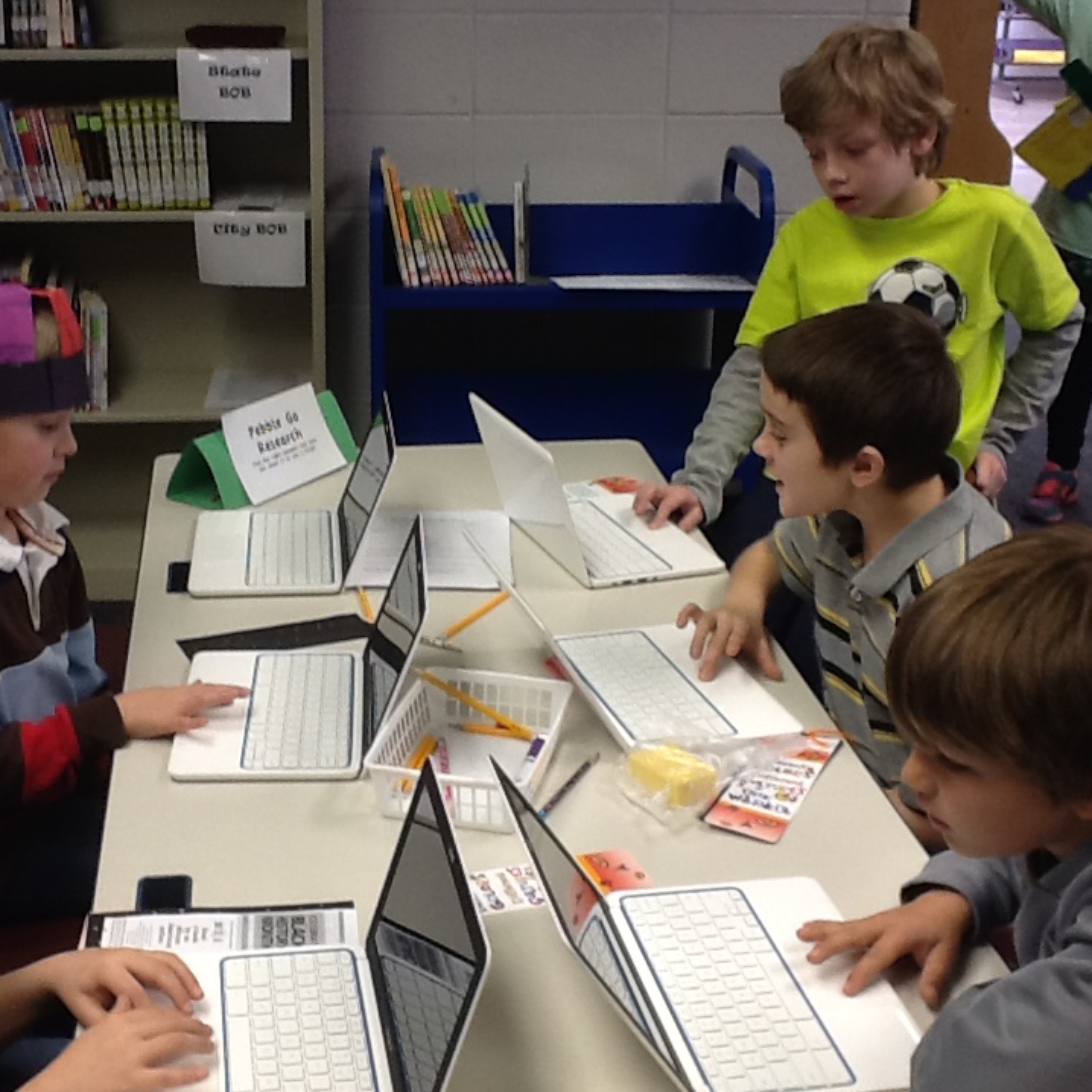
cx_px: 427
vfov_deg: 32.8
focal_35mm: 52
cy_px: 546
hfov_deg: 32.7
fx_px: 1856
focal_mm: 2.03
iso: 40
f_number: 2.4
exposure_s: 1/30
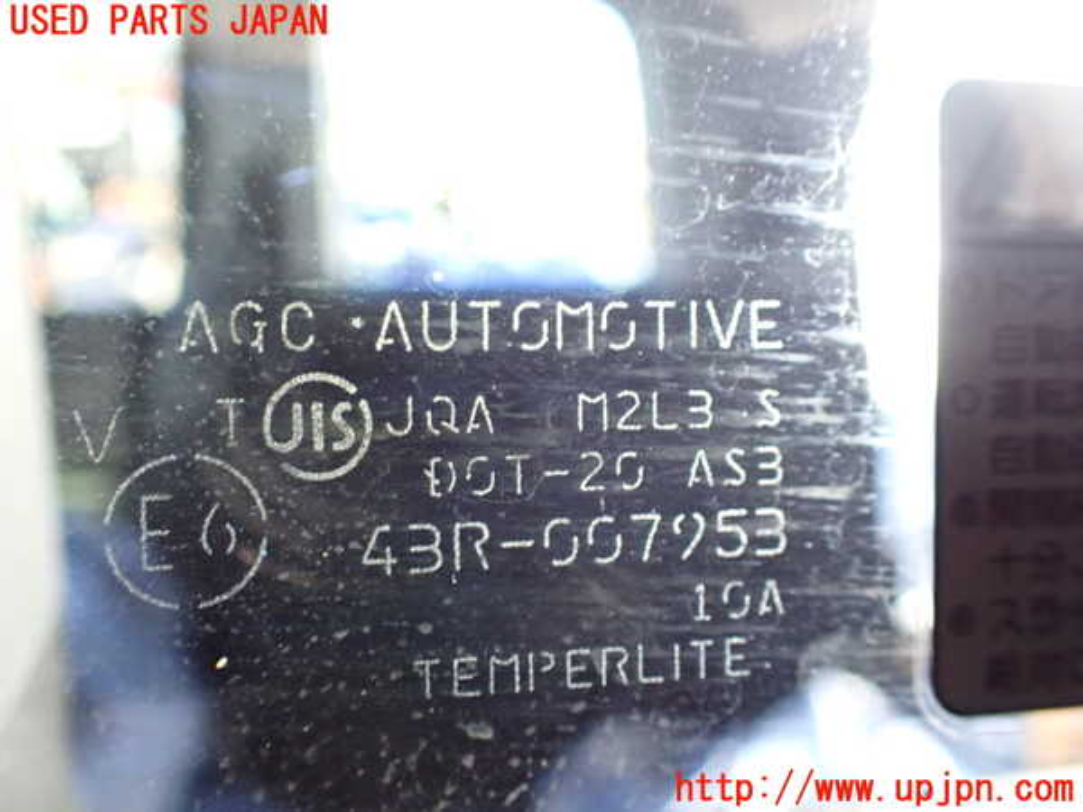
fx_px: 939
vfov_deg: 46.8
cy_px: 406
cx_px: 542
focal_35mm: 30
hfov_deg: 60.0
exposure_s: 1/40
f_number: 2.3
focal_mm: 5.4
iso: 800
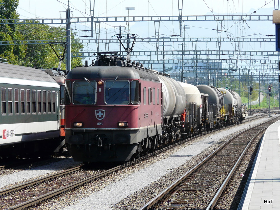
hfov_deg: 8.0
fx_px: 2006
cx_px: 140
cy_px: 105
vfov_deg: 6.0
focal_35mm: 248
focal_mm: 40.8
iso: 100
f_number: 5.6
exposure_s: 1/250
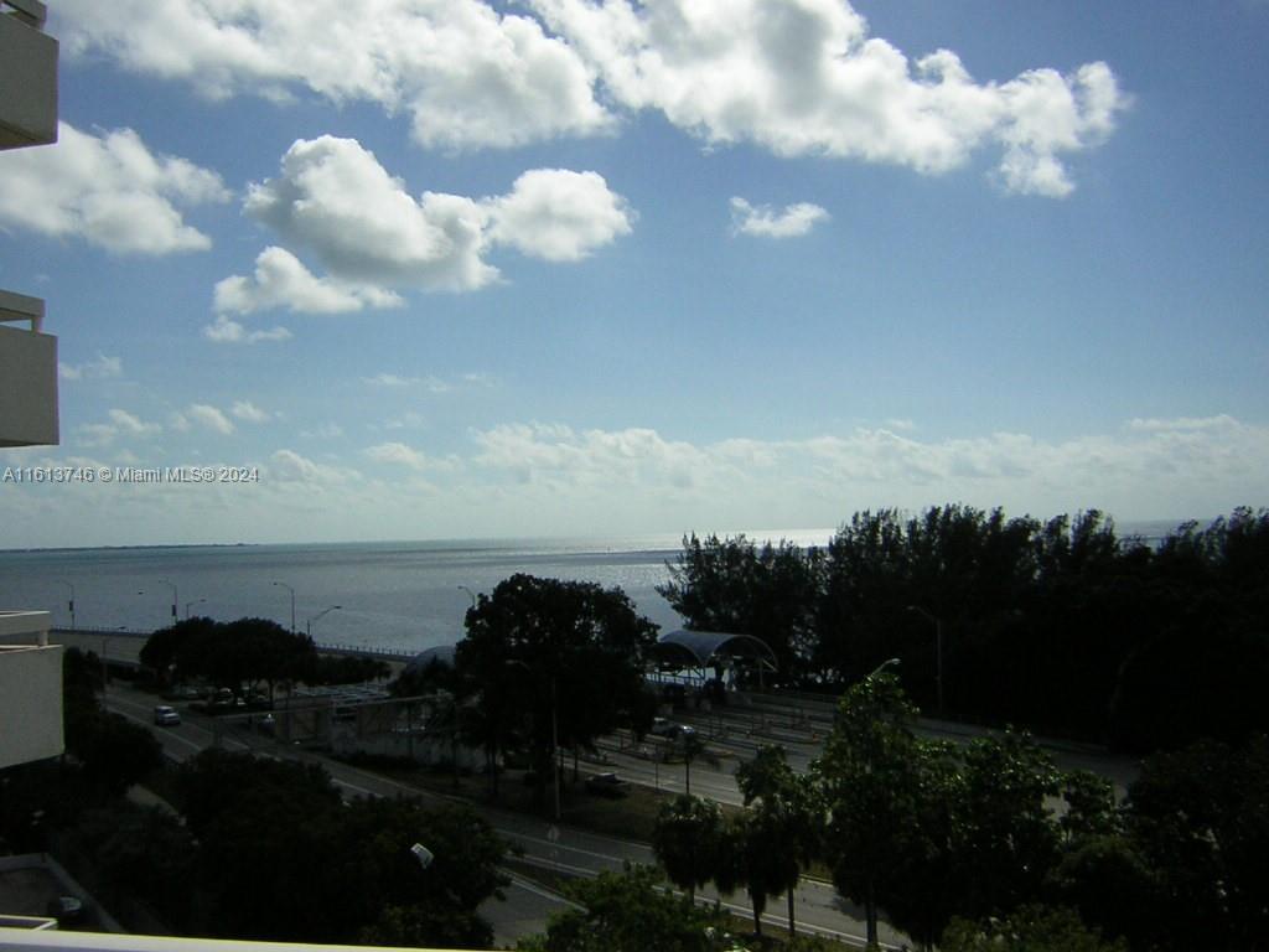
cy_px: 476
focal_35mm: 36
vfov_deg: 39.7
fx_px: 1320
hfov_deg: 51.4
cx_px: 634
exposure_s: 1/2016
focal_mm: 4.7
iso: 71
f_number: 5.2
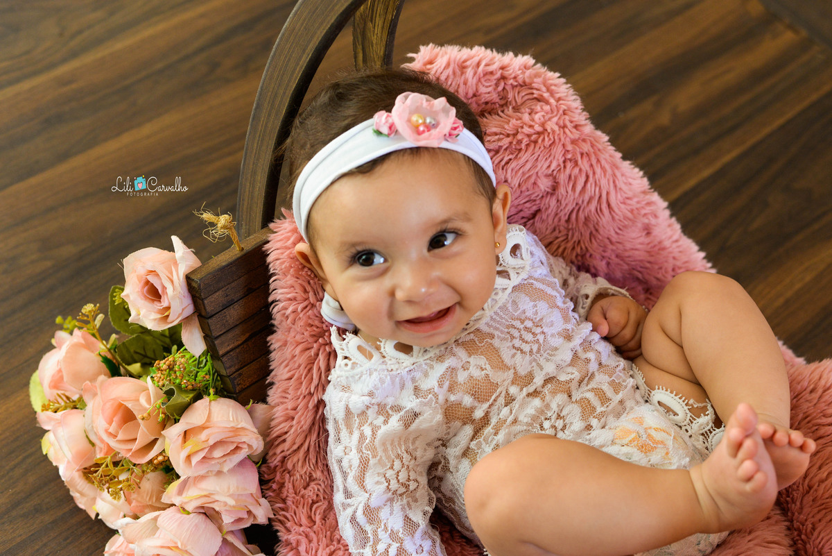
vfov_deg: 27.0
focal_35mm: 50
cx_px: 416
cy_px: 278
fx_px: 1156
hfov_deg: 39.6
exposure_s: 1/160
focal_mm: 50
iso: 1000
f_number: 5
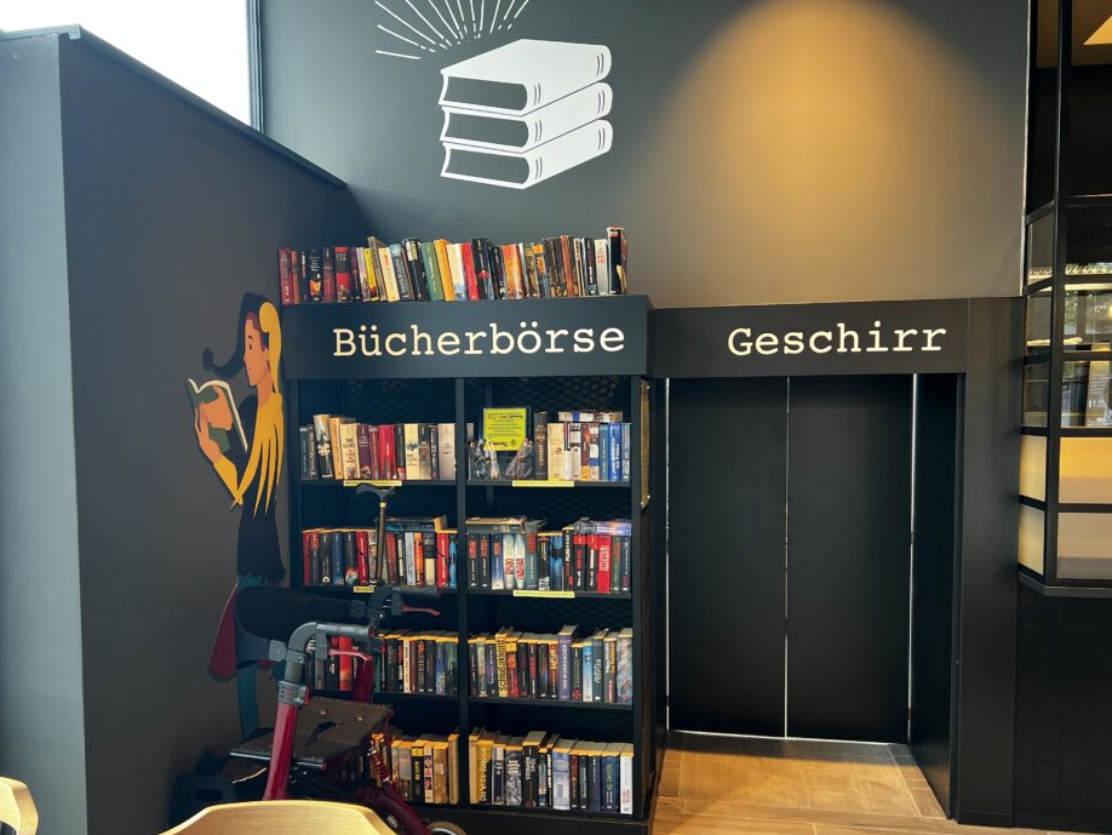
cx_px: 548
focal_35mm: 29
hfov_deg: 61.6
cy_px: 453
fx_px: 932
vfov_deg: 48.2
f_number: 1.5
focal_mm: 5.7
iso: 125
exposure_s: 1/121
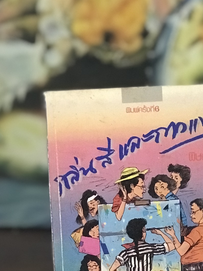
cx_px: 158
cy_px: 255
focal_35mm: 109
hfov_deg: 13.5
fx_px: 852
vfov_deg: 17.7
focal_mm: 6.6
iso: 1250
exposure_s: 1/50
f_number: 2.8
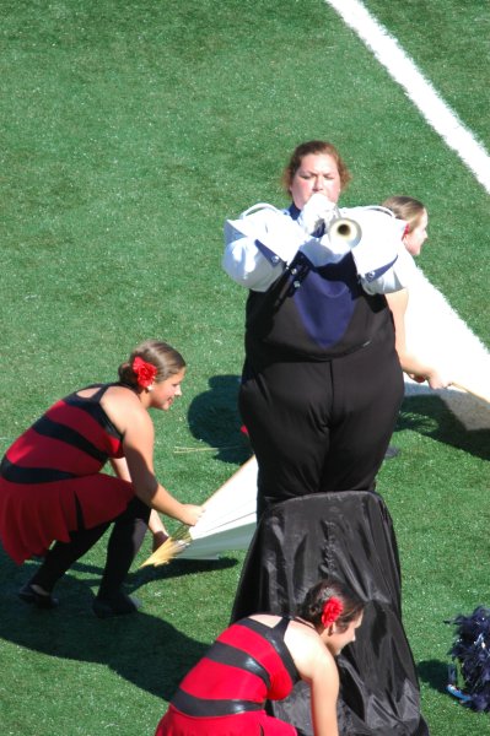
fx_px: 12270
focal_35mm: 600
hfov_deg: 2.3
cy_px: 368
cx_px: 245
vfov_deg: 3.4
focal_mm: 400
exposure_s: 1/640
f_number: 5.6
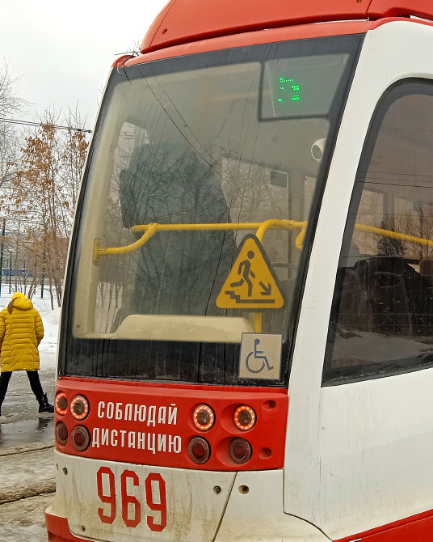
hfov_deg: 27.3
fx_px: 849
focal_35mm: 53
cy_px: 296
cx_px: 415
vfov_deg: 35.3
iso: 112
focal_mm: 3.43
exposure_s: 1/591
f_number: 2.2
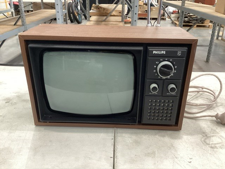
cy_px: 84
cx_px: 112
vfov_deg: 45.4
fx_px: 201
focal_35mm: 31
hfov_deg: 58.4
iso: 400
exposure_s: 1/33
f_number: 2.4
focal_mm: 3.3
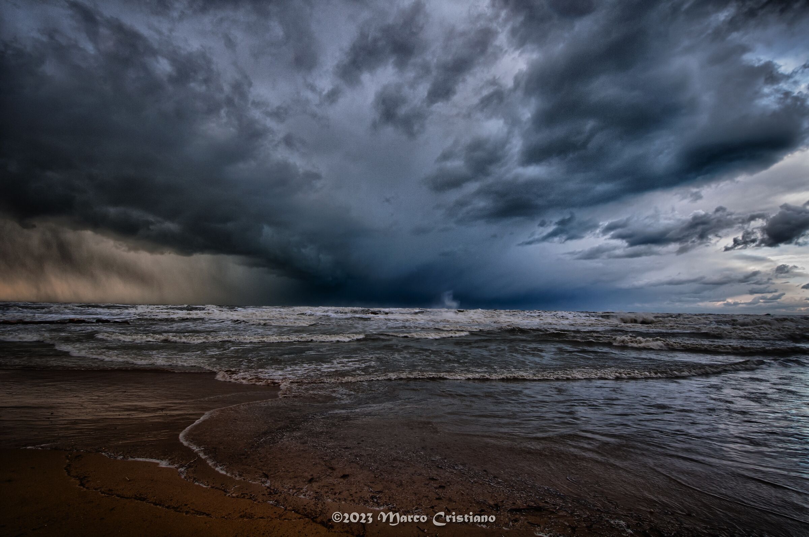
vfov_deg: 67.2
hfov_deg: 90.1
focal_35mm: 18
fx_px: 404
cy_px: 268
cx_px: 404
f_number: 9
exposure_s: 1/25
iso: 100
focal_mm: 12
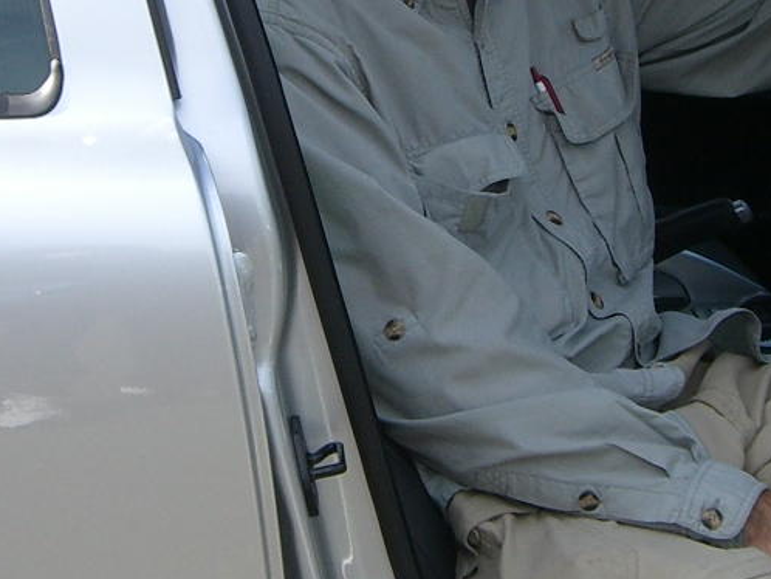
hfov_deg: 16.1
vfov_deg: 12.0
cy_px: 0
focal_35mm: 122
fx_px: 2719
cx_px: 430
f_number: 4.3
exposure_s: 1/250
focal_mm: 6.2
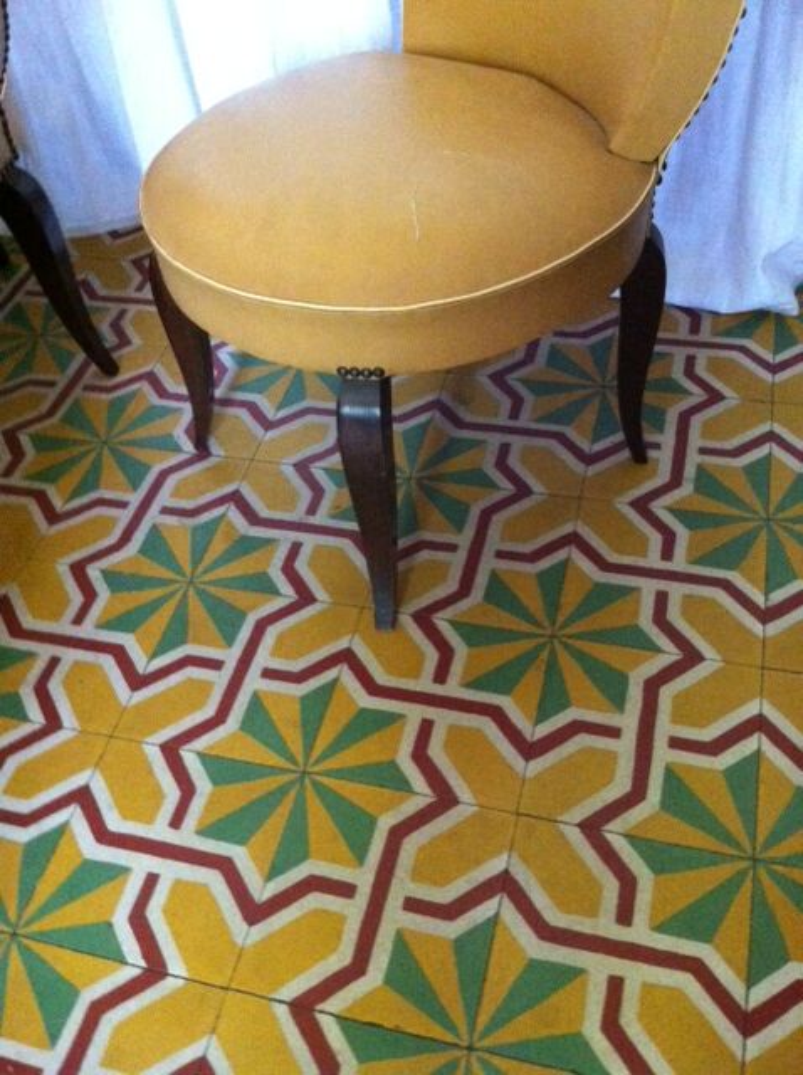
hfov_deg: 40.6
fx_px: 1085
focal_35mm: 35
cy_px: 538
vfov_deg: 52.7
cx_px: 402
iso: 800
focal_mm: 3.85
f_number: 2.8
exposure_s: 1/17
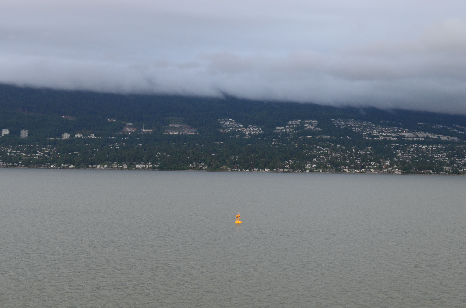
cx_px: 233
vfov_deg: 28.0
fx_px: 620
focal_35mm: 48
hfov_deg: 41.2
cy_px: 154
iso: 400
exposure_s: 1/30
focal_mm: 32
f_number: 9
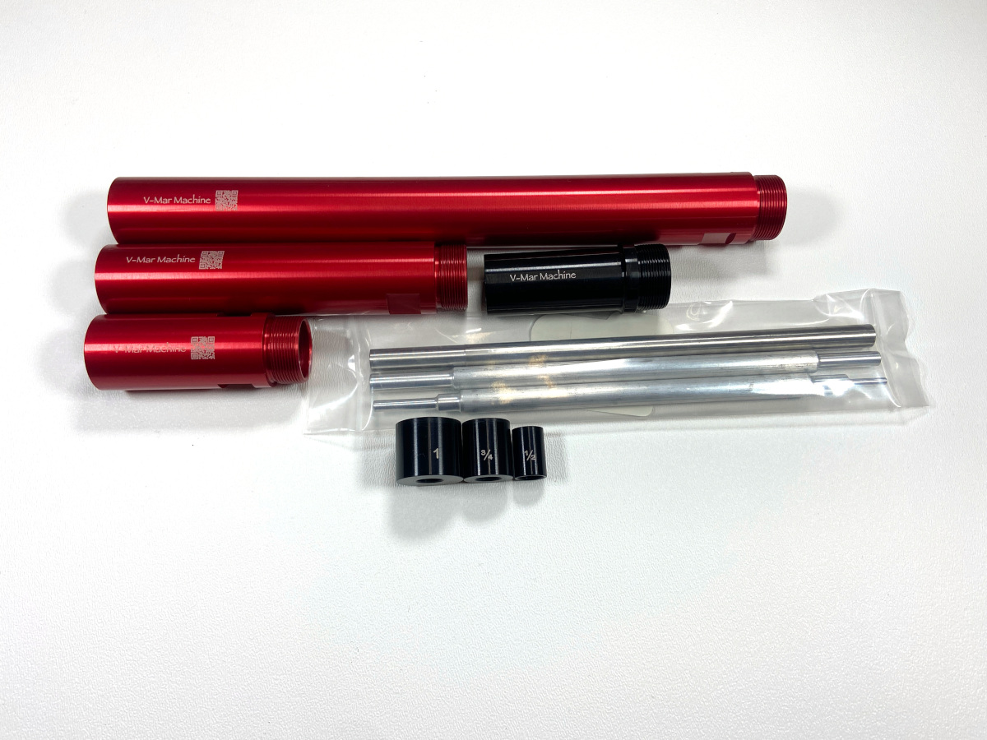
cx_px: 494
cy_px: 370
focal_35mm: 26
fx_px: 741
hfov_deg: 67.3
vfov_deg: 53.1
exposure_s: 1/333
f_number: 1.8
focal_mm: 4.25
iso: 32
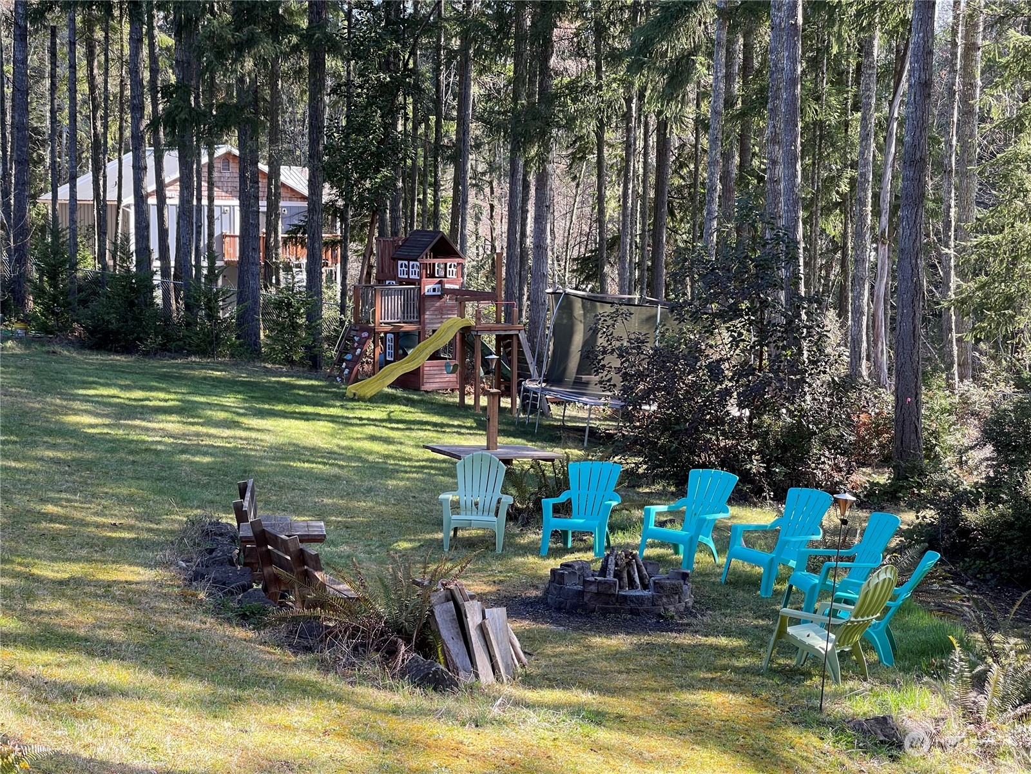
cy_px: 387
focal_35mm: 64
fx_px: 1906
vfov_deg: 22.9
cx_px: 516
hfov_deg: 30.3
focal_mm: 7.5
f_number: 2.2
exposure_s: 1/99
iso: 32
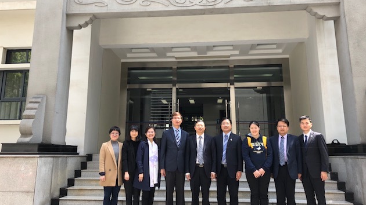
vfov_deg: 37.7
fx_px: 301
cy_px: 86
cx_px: 185
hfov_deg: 62.6
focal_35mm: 31
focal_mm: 3.99
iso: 20
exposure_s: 1/292
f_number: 1.8
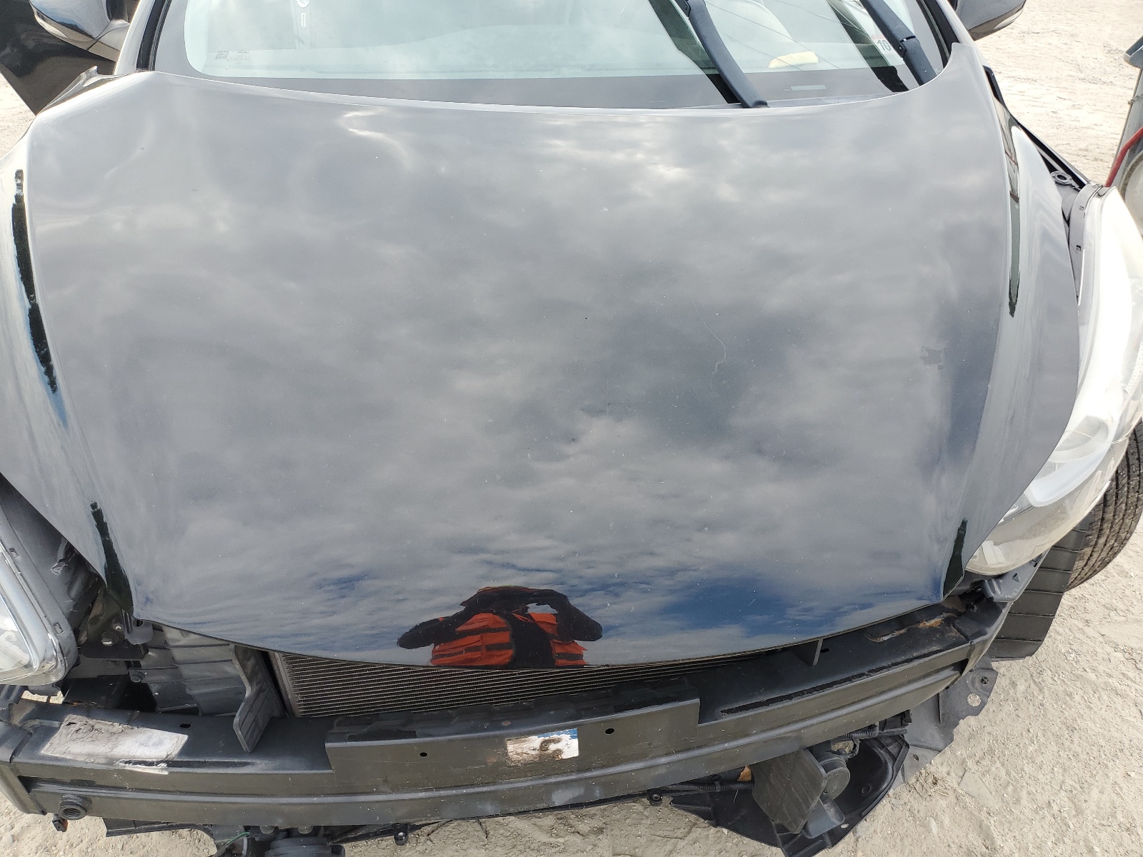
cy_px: 428
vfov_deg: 53.1
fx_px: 859
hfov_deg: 67.3
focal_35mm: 26
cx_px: 572
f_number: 1.5
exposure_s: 1/435
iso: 50
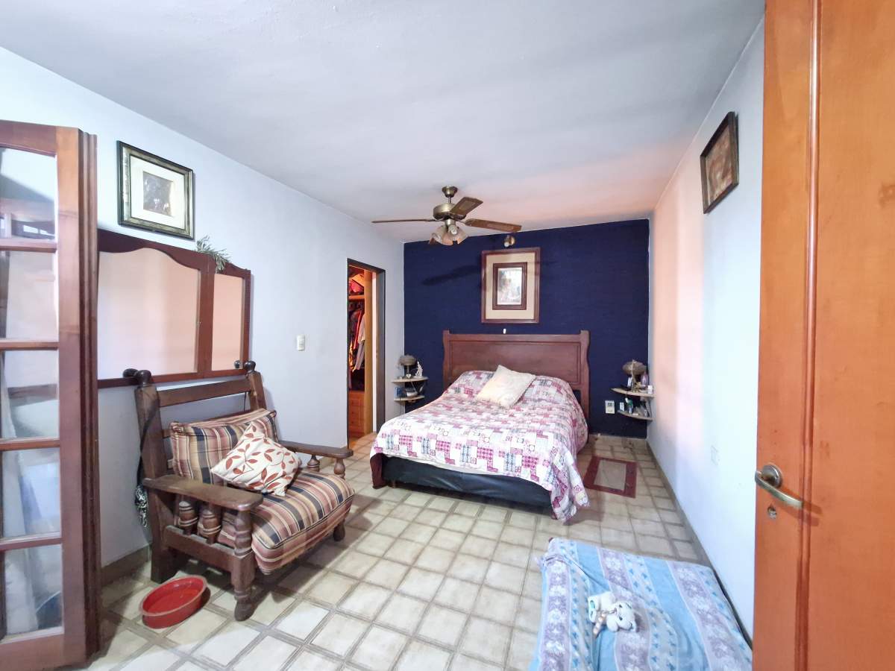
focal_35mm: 13
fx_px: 336
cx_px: 448
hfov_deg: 106.2
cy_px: 336
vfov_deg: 89.9
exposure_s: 1/25
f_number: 2.2
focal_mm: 1.74
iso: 2500
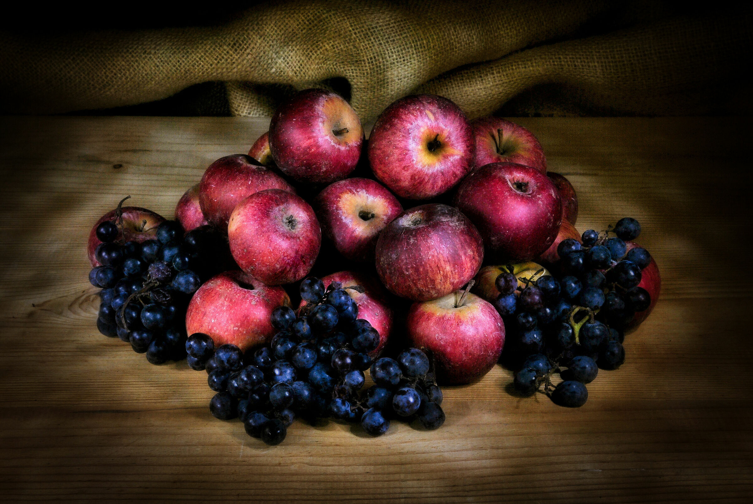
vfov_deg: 19.8
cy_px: 252
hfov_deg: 29.2
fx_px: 1445
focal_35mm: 69
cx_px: 376
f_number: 18
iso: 100
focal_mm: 46
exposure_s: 30
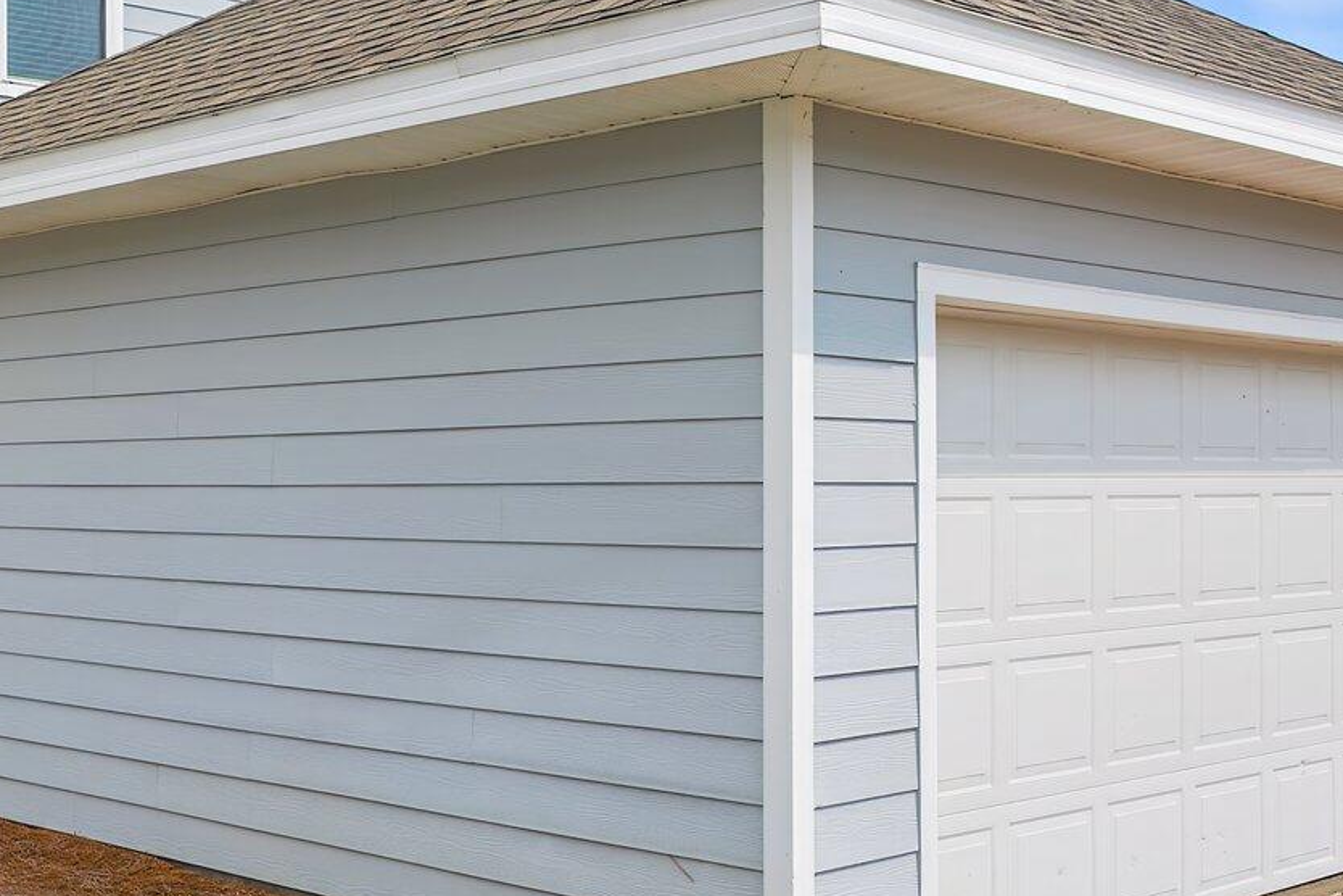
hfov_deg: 36.8
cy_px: 429
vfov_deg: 25.1
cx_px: 554
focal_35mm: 54
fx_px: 2014
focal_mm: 22
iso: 250
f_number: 10
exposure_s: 1/160
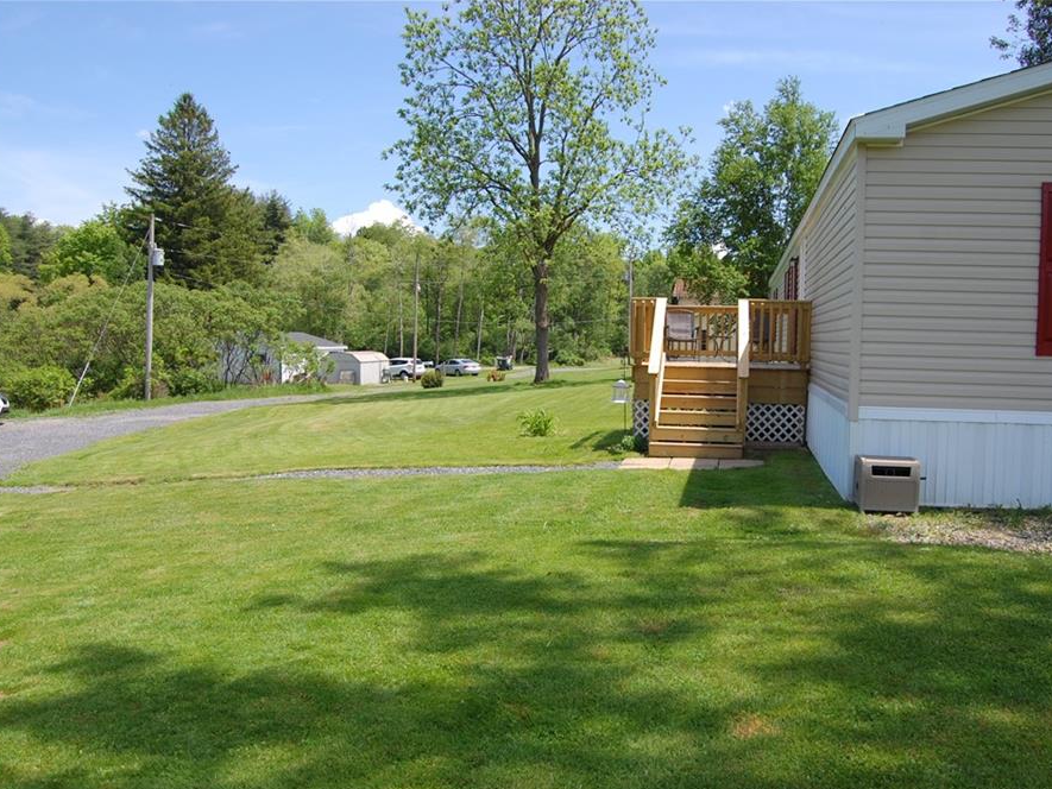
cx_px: 592
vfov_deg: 46.8
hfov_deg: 59.8
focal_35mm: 30
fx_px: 912
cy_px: 403
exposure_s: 1/400
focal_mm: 18
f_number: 7.1
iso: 200
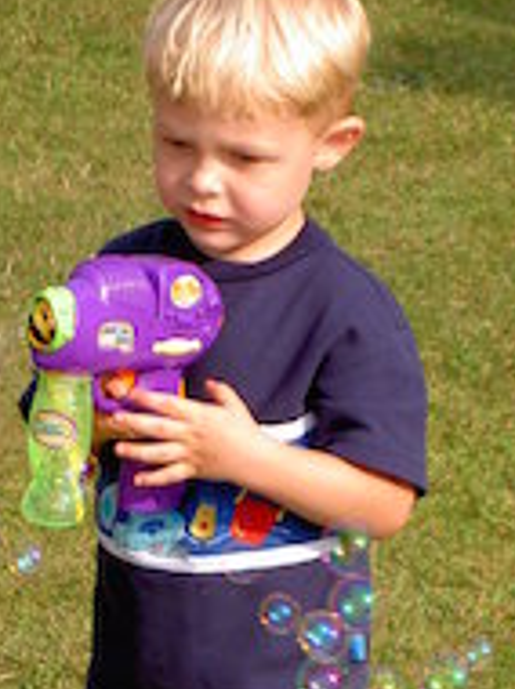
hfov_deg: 6.9
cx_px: 214
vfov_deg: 9.2
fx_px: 4275
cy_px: 334
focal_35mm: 215
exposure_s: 1/200
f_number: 4.9
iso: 50
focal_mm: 16.8
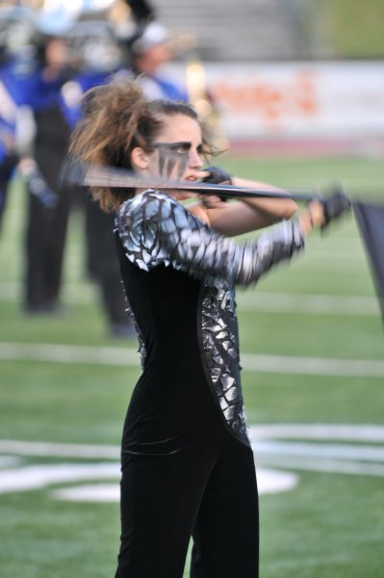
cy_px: 289
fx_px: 4808
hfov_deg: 4.6
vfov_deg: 6.9
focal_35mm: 300
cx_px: 192
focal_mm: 200
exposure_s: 1/60
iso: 200
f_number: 2.8
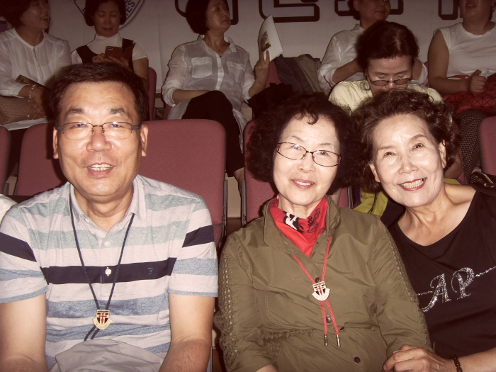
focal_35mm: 39
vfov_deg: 36.8
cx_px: 248
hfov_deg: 47.9
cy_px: 186
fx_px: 559
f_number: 3.5
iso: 100
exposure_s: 1/45
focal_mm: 6.6
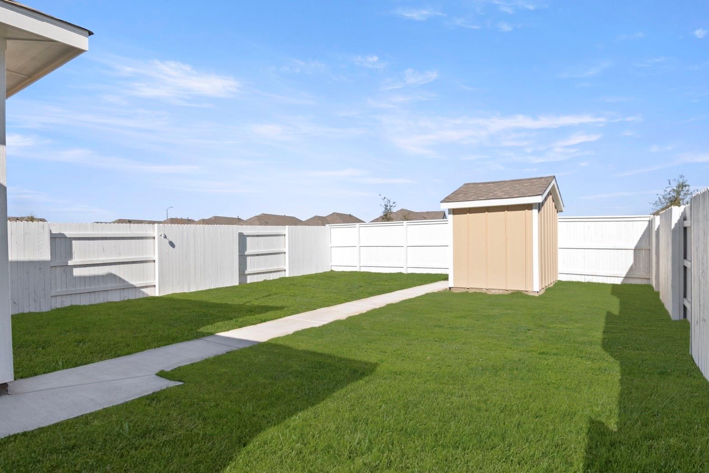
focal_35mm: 37
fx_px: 729
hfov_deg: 51.9
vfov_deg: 35.9
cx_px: 352
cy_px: 233
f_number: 8
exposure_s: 1/640
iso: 400
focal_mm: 24
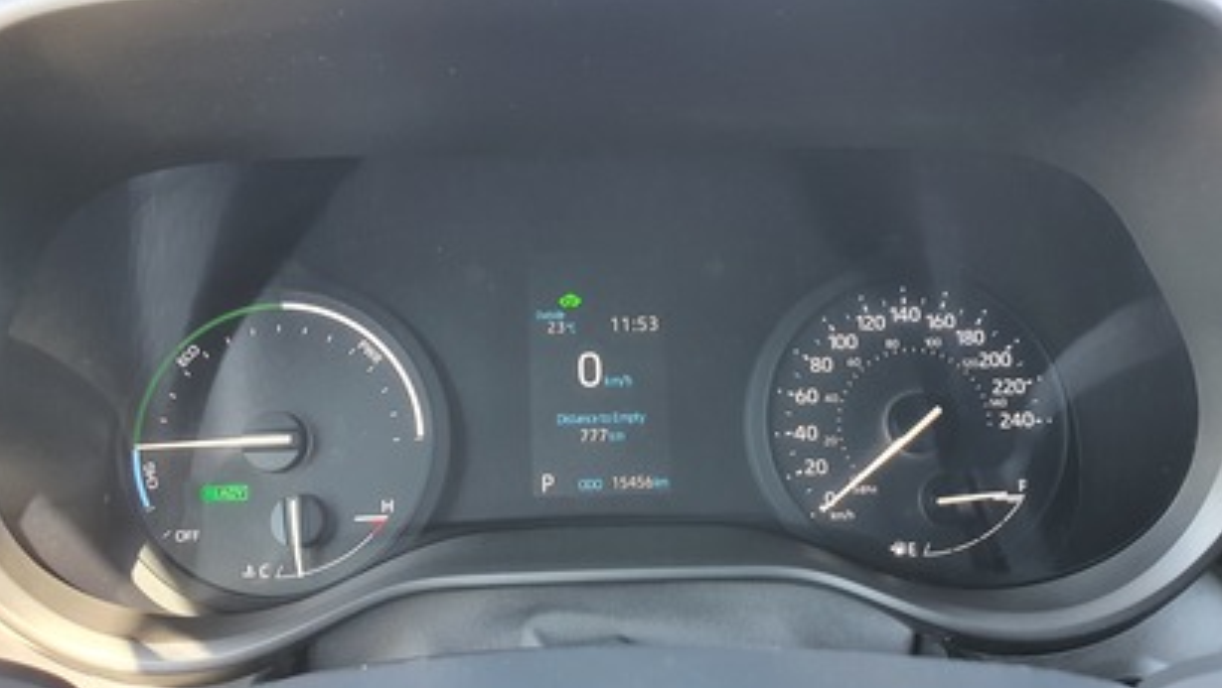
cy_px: 404
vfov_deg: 40.1
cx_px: 611
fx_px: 940
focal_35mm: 29
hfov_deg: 66.0
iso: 250
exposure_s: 1/50
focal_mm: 4.3
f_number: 2.4
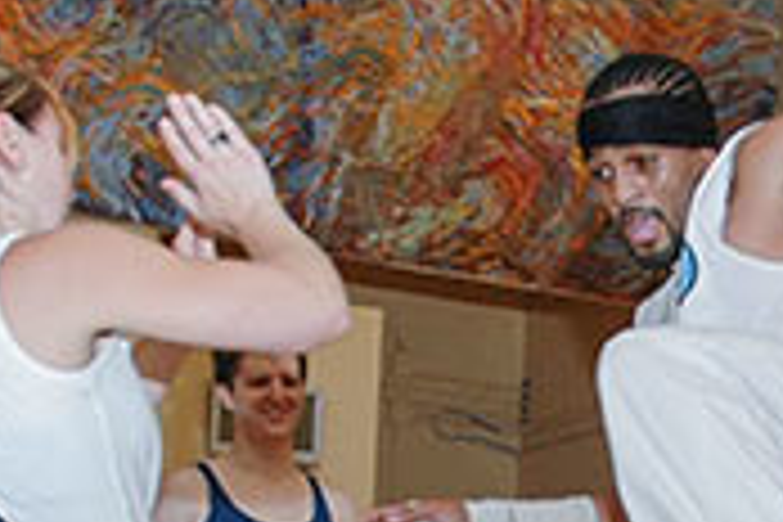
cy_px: 637
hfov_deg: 22.4
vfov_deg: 14.7
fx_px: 1957
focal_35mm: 90
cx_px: 603
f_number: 4.5
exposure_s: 1/60
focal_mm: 18
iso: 320
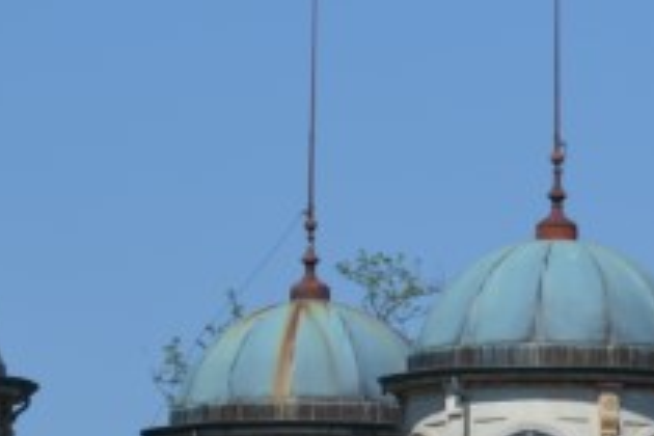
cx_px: 78
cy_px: 495
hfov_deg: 3.0
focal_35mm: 696
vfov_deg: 2.0
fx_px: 12638
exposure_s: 1/200
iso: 100
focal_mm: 135
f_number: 7.1
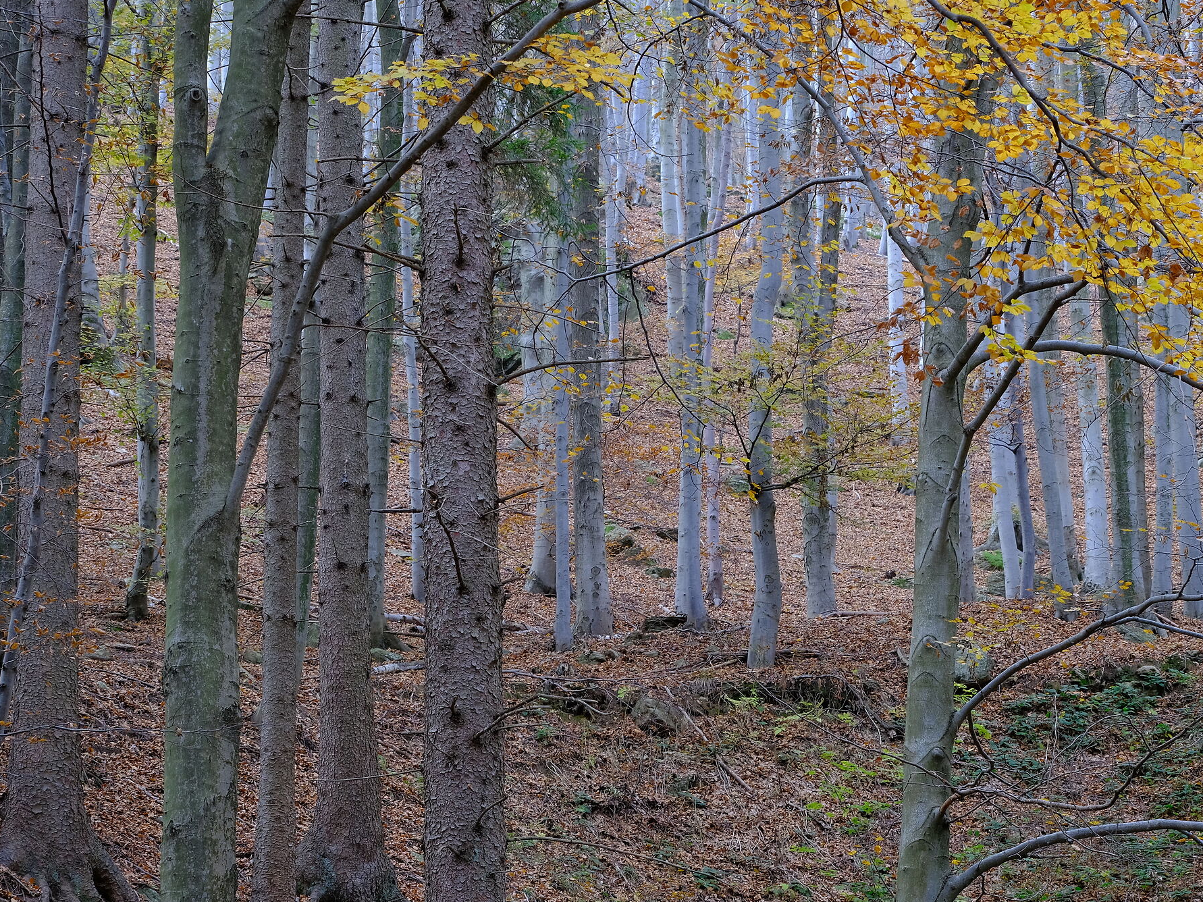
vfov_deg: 10.9
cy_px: 439
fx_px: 4726
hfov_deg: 14.5
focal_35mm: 136
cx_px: 700
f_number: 5.6
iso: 200
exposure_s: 1/30
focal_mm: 70
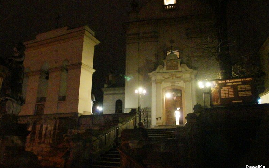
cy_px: 84
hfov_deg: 66.5
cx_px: 135
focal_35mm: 28
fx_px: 205
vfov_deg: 44.5
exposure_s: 1/13
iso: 12800
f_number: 5.6
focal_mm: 18
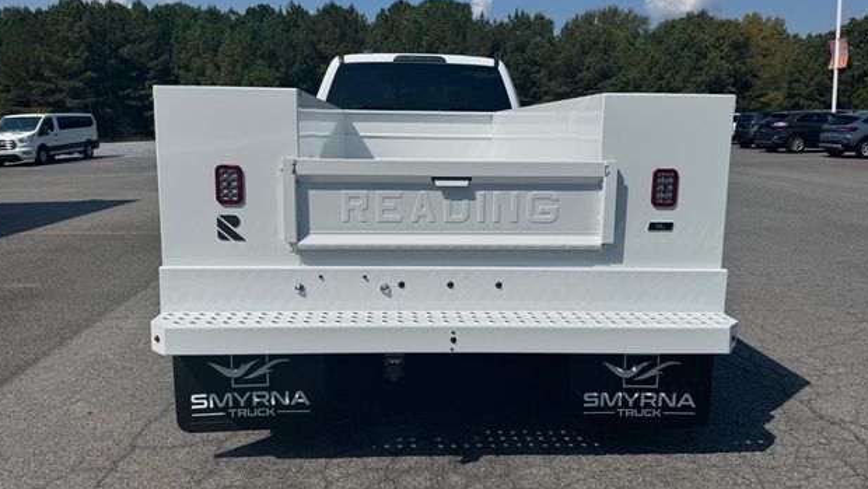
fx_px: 622
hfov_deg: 69.8
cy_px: 221
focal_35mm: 27
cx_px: 427
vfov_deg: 42.9
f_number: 1.78
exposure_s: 1/10417
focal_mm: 6.76
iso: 80
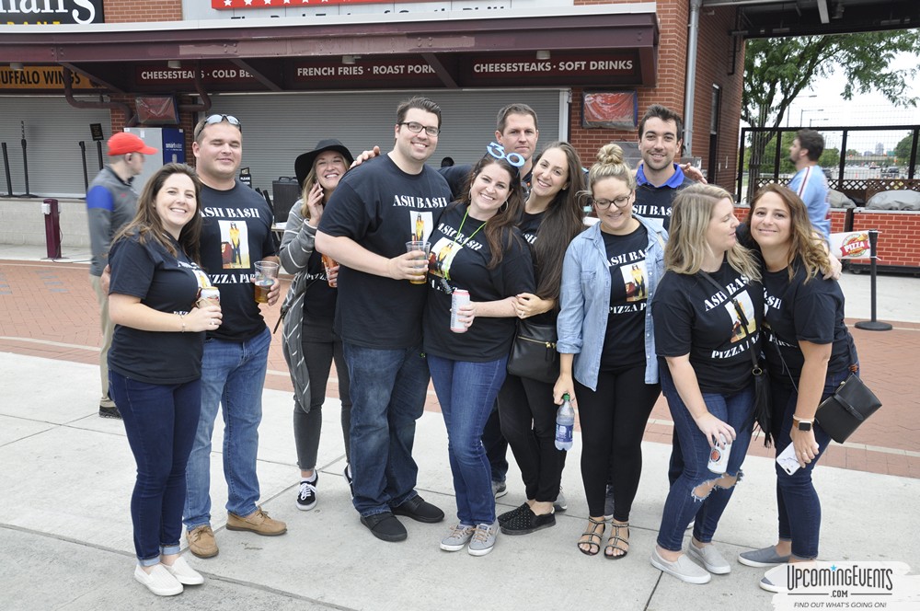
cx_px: 460
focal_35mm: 36
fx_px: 919
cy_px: 306
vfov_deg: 36.8
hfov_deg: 53.2
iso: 400
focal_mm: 24
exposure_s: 1/60
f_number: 8
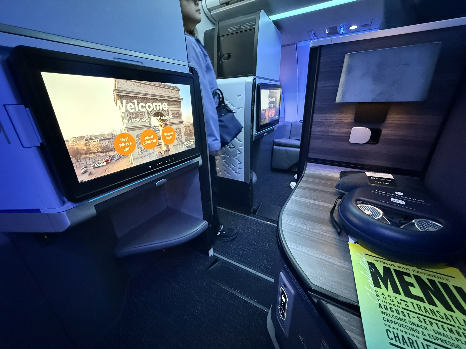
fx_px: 188
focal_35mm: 14
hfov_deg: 102.1
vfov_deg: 85.7
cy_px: 174
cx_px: 233
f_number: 2.2
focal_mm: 2.22
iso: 1600
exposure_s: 1/37
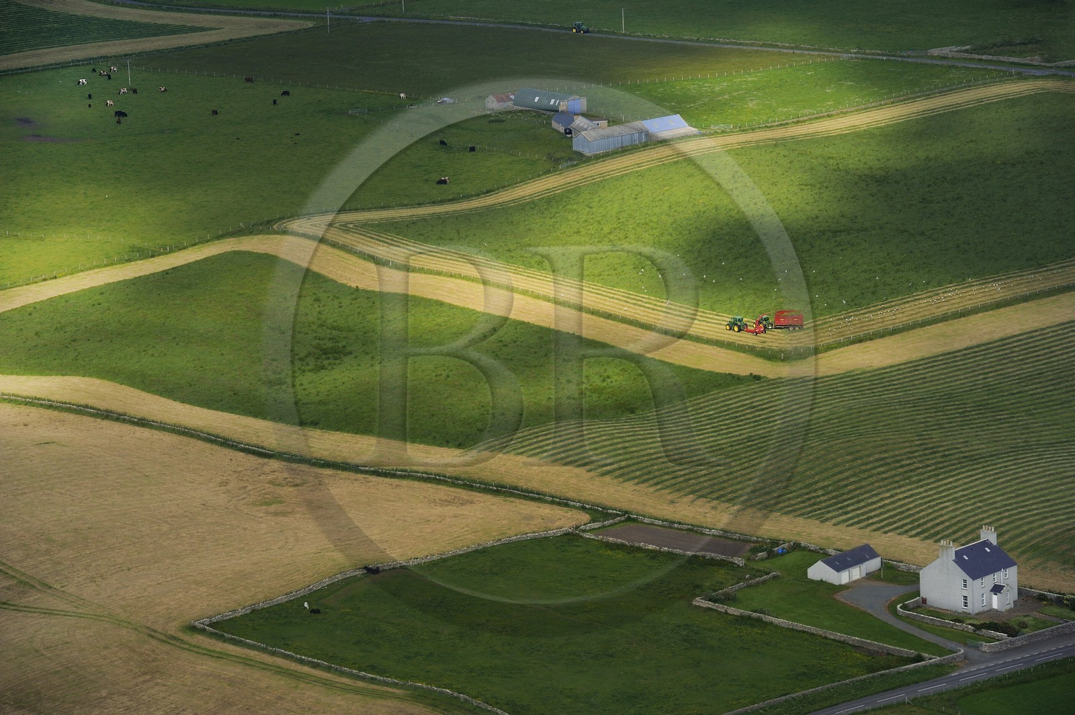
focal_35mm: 170
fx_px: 5072
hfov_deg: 12.1
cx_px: 538
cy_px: 358
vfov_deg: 8.1
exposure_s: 1/800
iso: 400
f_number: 8
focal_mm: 170
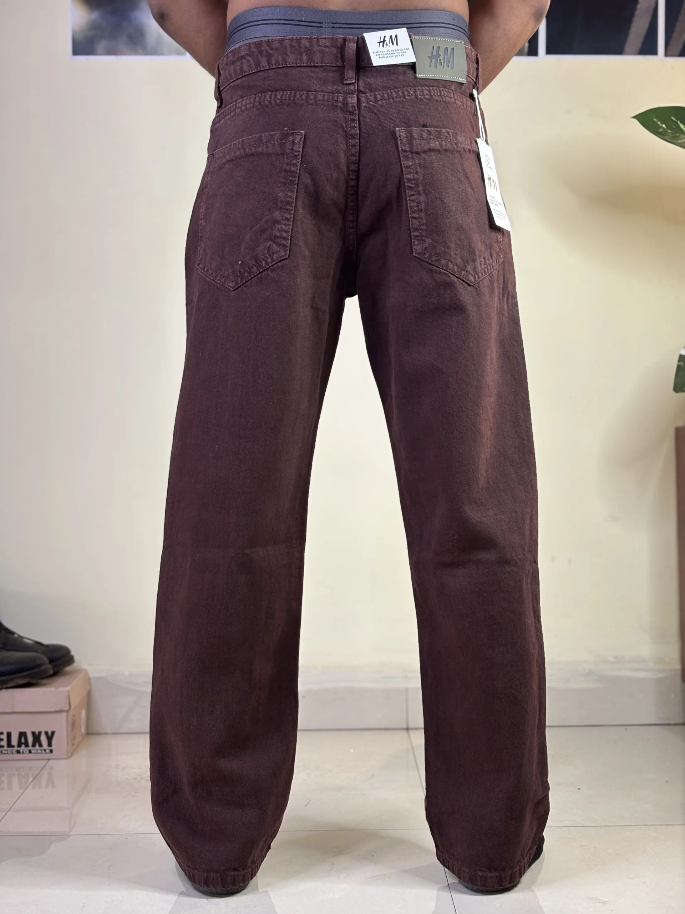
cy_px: 457
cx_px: 342
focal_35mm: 52
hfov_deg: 28.0
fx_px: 1372
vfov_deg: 36.8
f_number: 1.6
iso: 125
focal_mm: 5.96
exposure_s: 1/50
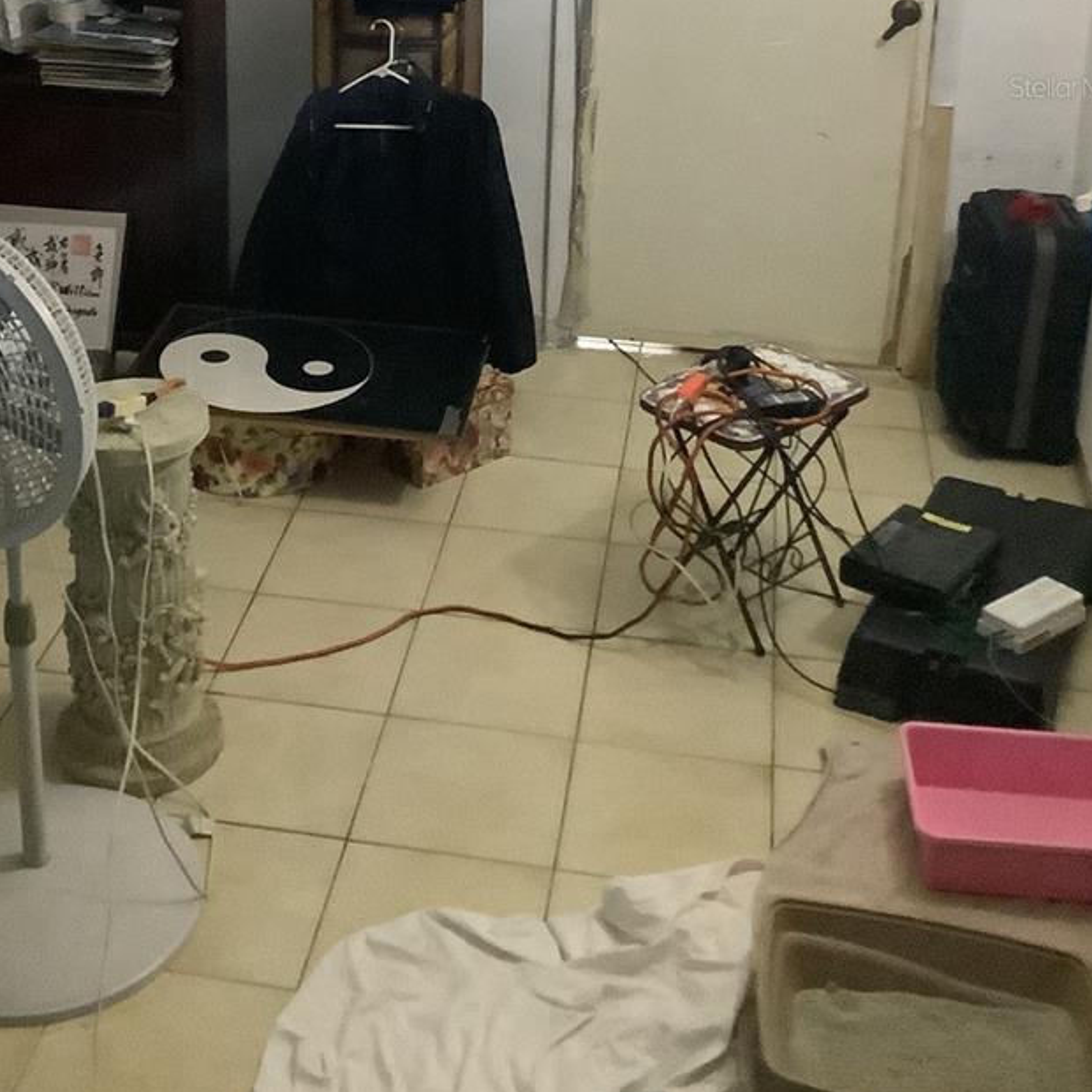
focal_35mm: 53
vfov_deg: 30.6
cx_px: 342
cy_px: 86
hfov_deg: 31.9
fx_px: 1892
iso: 640
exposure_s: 1/24
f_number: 2.4
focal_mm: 3.3
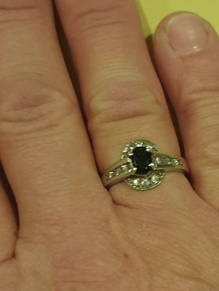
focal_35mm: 46
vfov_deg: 41.1
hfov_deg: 30.5
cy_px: 168
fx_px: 388
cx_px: 186
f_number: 1.5
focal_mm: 4.3
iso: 320
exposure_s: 1/17
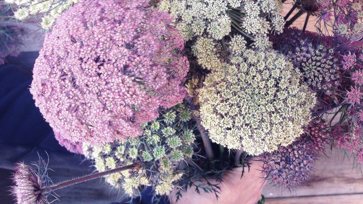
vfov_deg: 23.0
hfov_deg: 40.2
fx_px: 491
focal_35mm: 51
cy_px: 30
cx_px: 237
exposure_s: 1/30
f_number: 2.4
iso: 50
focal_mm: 4.12
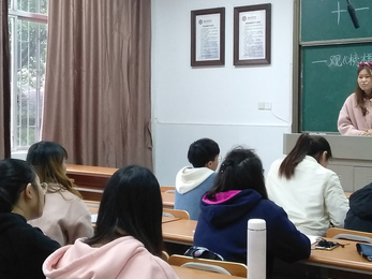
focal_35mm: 60
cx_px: 202
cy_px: 119
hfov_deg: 32.2
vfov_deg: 24.4
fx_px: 645
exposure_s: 1/33
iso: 640
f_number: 2.2
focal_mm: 3.82
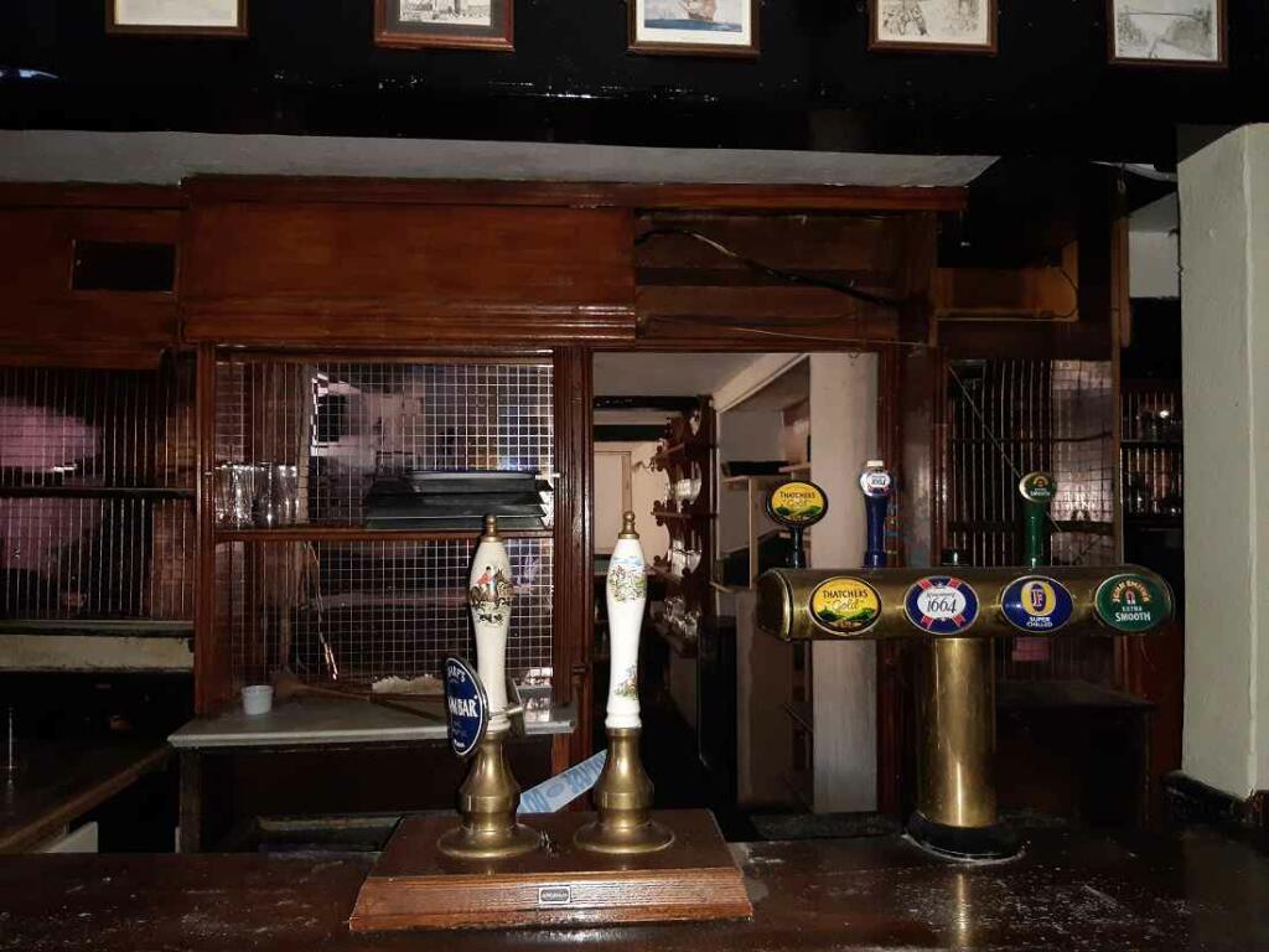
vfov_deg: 53.1
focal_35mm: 26
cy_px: 476
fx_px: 953
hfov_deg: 67.3
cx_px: 634
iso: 640
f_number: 1.7
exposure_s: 1/17
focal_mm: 3.92
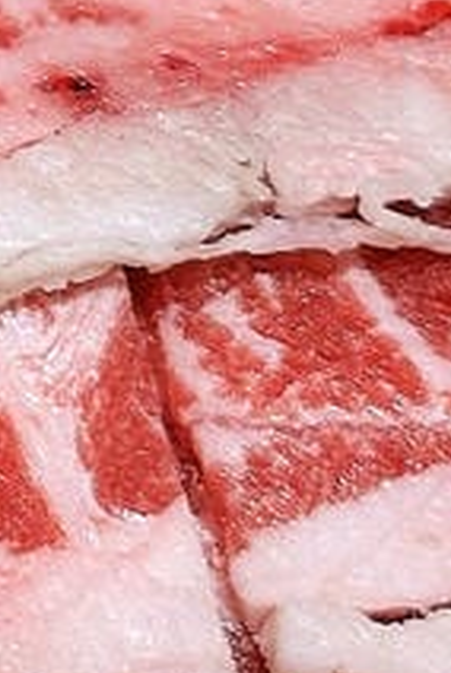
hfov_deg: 4.6
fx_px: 5282
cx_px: -1147
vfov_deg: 7.2
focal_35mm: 282
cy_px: -289
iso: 64
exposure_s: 1/120
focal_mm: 6.86
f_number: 1.78
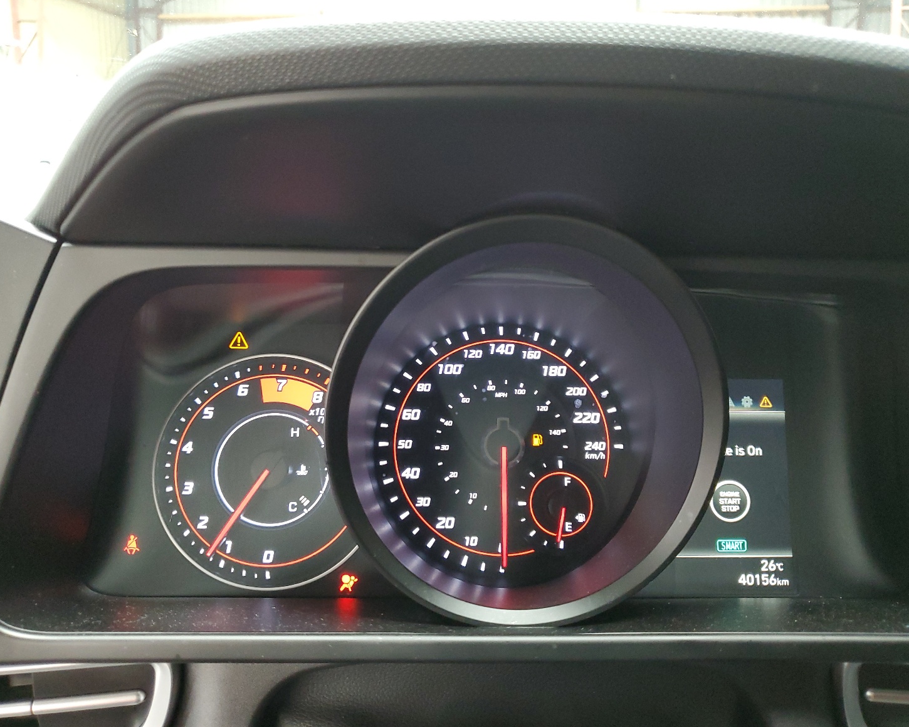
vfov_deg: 51.5
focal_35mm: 28
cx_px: 466
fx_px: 753
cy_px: 358
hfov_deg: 62.2
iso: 273
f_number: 1.5
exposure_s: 1/50
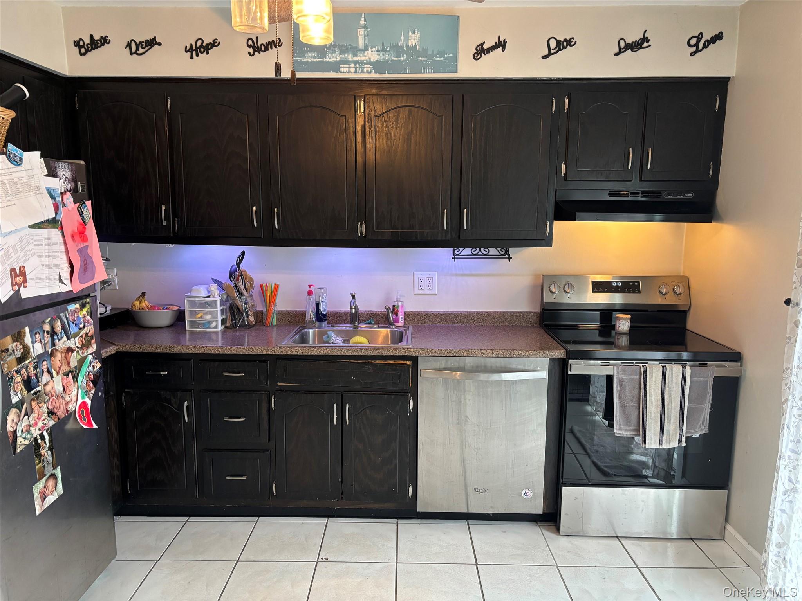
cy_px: 300
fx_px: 602
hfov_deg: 67.3
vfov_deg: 53.1
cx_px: 401
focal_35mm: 26
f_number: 1.6
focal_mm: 5.96
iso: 320
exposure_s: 1/60
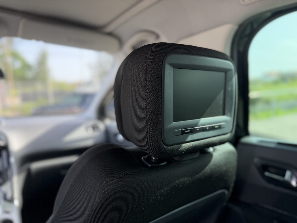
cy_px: 112
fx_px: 206
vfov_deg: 56.8
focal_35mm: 24
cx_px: 148
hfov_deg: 71.6
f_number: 1.78
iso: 64
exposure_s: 1/284
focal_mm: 6.76
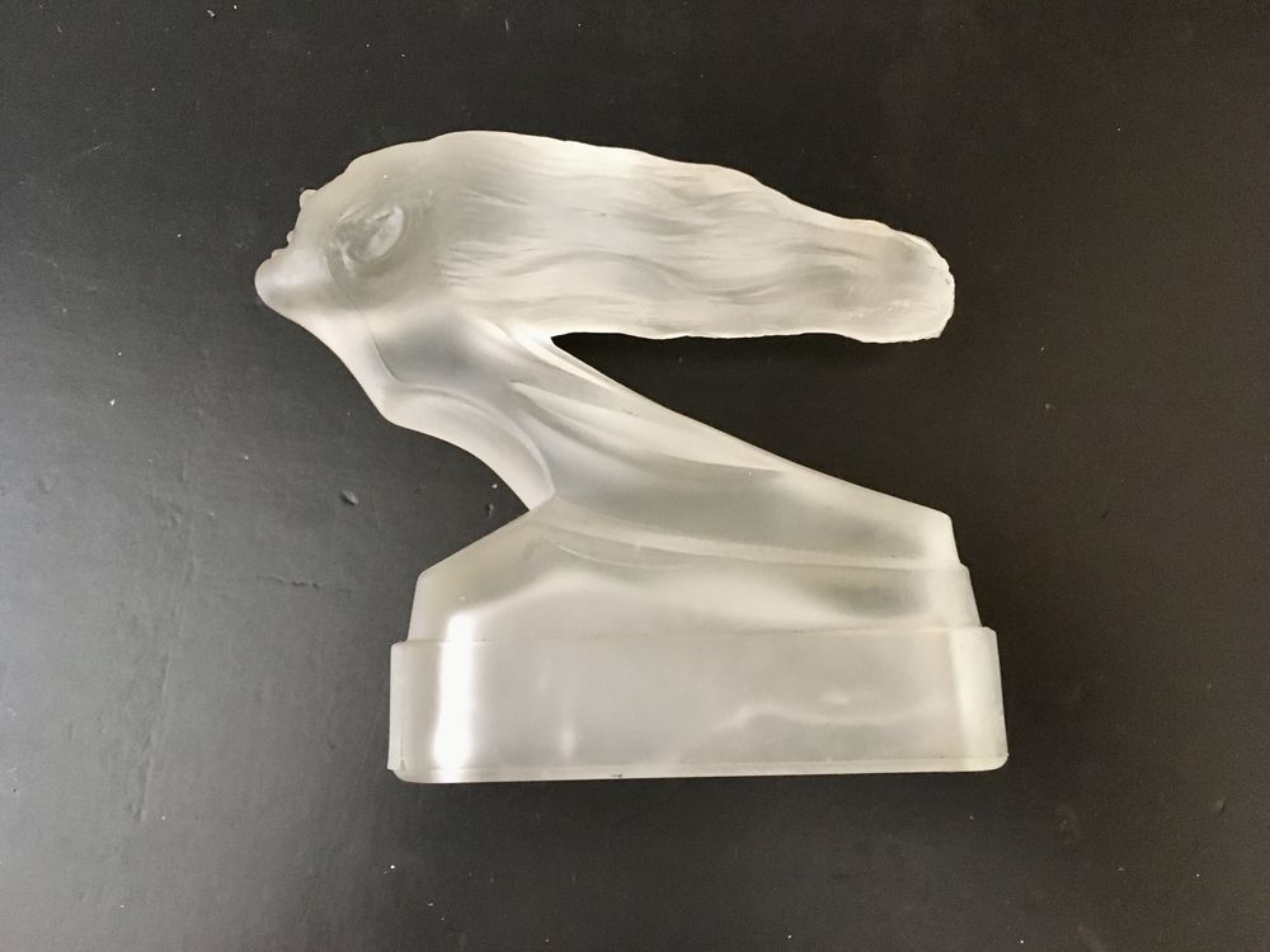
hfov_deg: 61.7
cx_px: 635
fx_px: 1064
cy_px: 476
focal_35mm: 29
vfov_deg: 48.2
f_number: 2.2
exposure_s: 1/17
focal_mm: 4.15
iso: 250
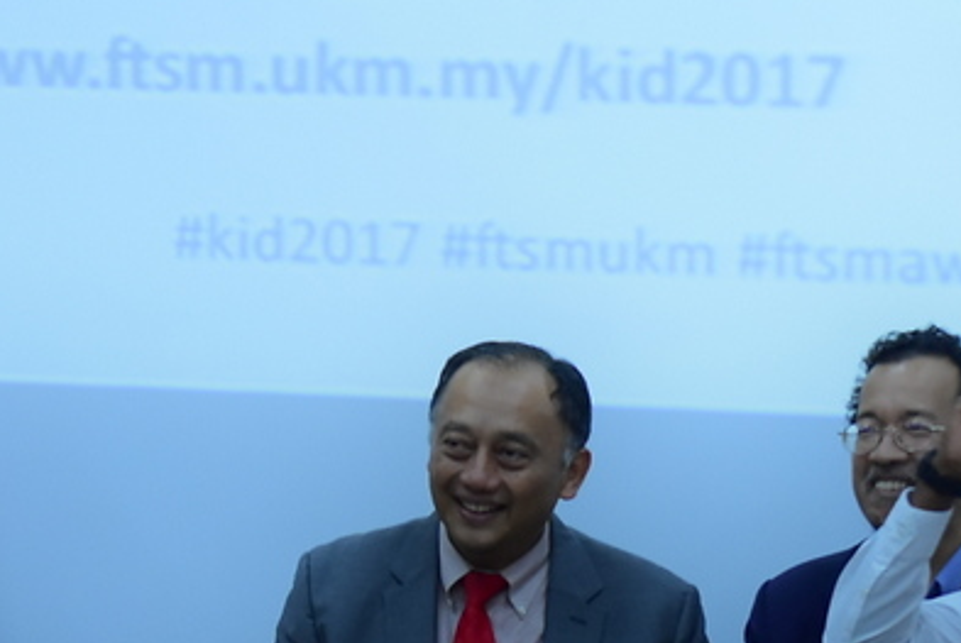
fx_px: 9407
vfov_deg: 3.9
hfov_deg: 5.8
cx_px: 694
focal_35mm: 352
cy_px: 762
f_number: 2.8
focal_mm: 90
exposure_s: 1/160
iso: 2000
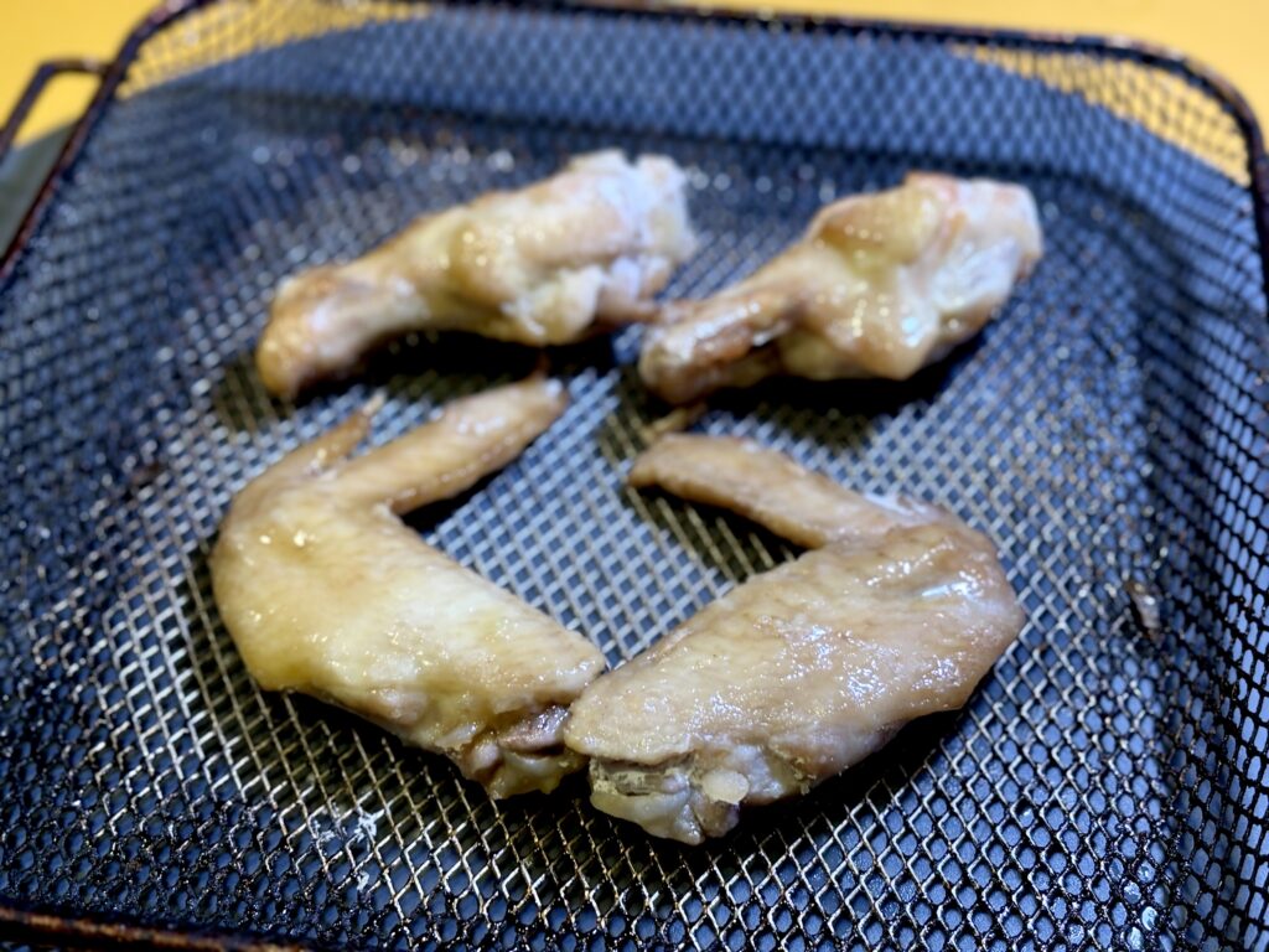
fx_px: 1906
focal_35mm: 52
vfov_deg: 28.0
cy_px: 476
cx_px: 634
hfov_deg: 36.8
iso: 80
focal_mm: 5.96
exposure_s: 1/60
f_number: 1.6
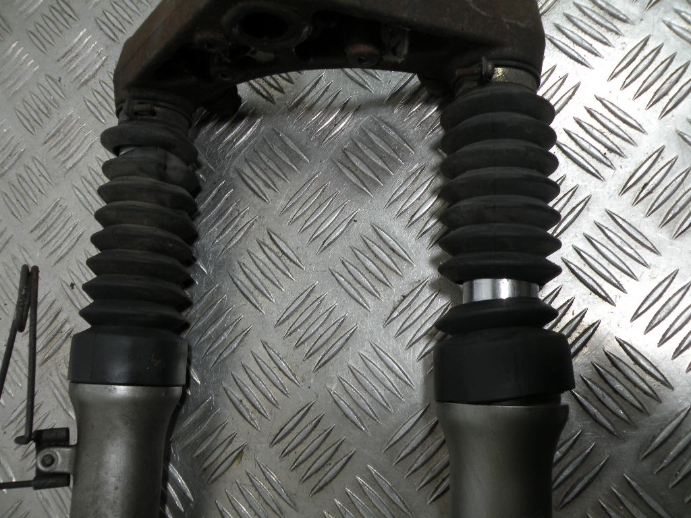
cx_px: 346
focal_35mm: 27
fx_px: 539
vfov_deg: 51.4
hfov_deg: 65.3
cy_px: 259
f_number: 3.2
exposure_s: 1/79.5
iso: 64
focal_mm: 4.7
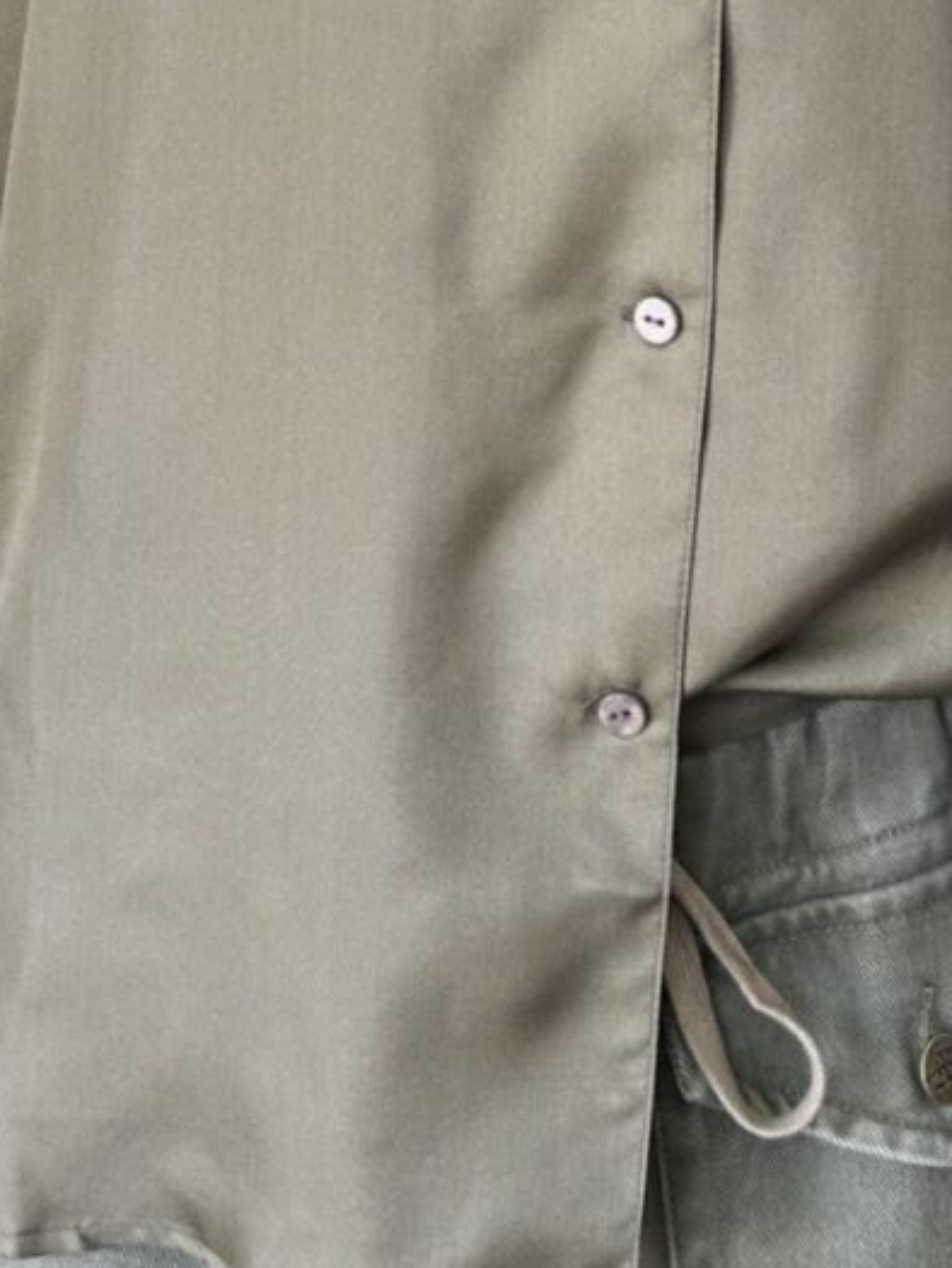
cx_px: 575
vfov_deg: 28.2
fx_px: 2419
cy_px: 115
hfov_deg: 22.2
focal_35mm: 66
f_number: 1.5
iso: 80
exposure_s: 1/50
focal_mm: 5.7
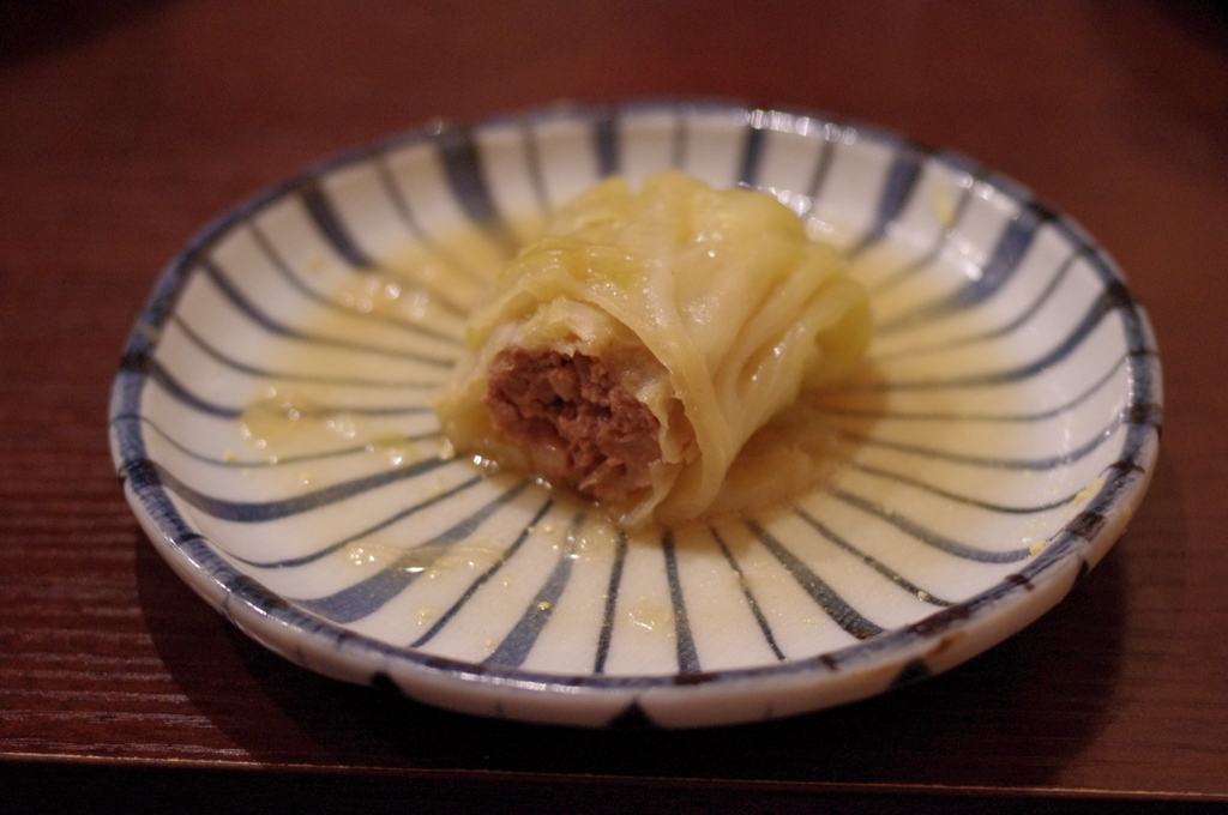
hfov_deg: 33.4
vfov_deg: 22.6
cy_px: 408
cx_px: 614
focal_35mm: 60
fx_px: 2044
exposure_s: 1/15
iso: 1600
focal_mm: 40
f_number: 3.2
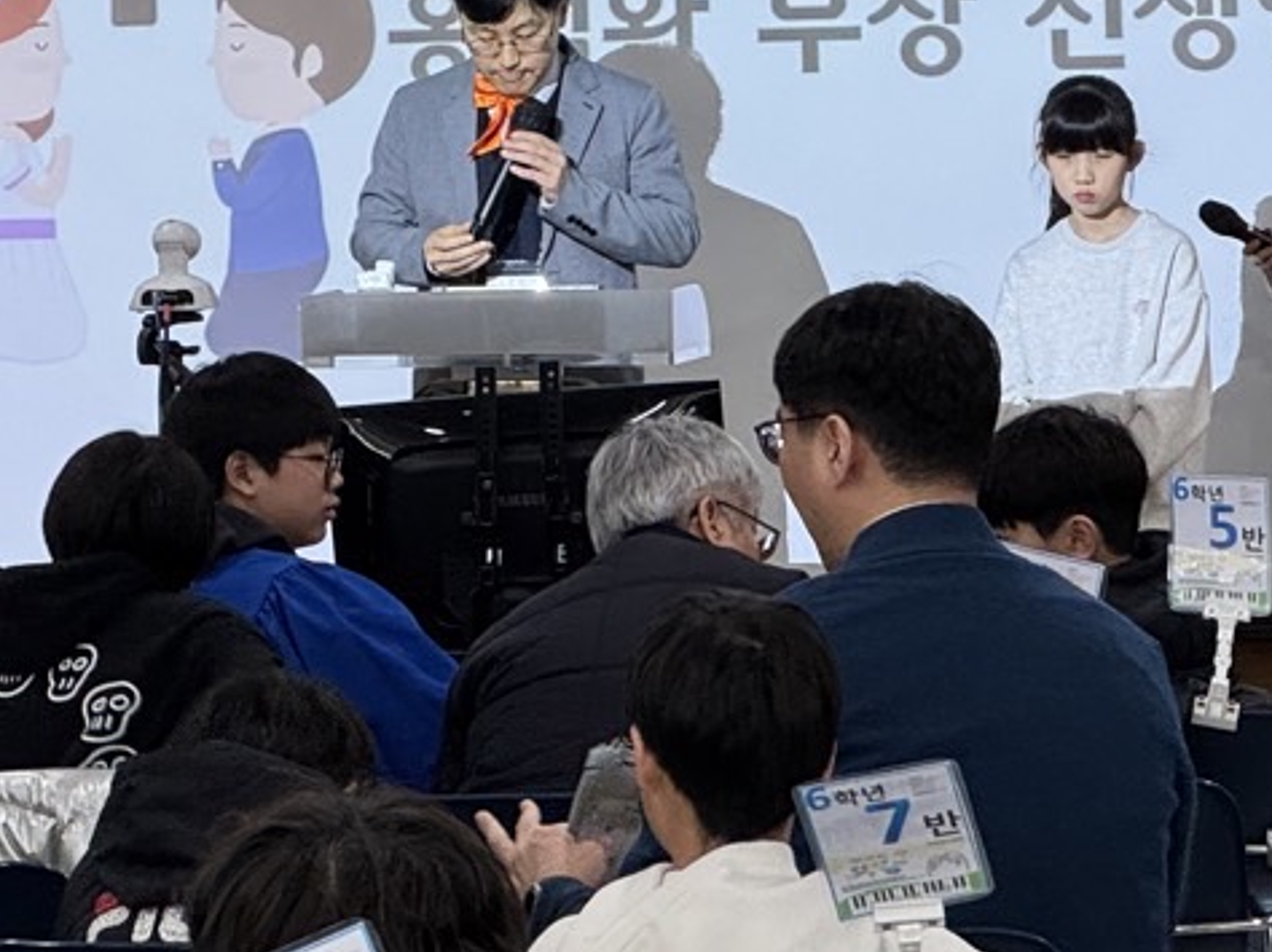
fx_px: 7639
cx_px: 301
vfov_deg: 7.1
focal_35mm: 208
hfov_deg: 9.5
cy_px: -158
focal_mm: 9
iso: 160
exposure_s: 1/60
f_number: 2.8
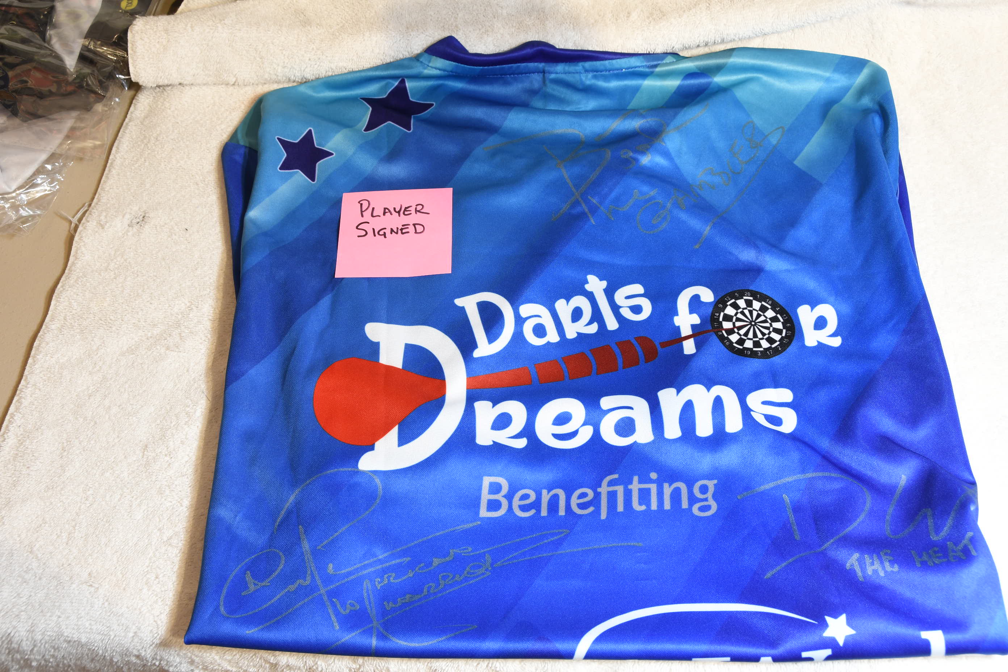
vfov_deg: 34.2
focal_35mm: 39
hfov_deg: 49.6
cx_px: 504
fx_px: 1092
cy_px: 336
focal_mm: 26
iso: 400
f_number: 8
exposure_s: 1/8
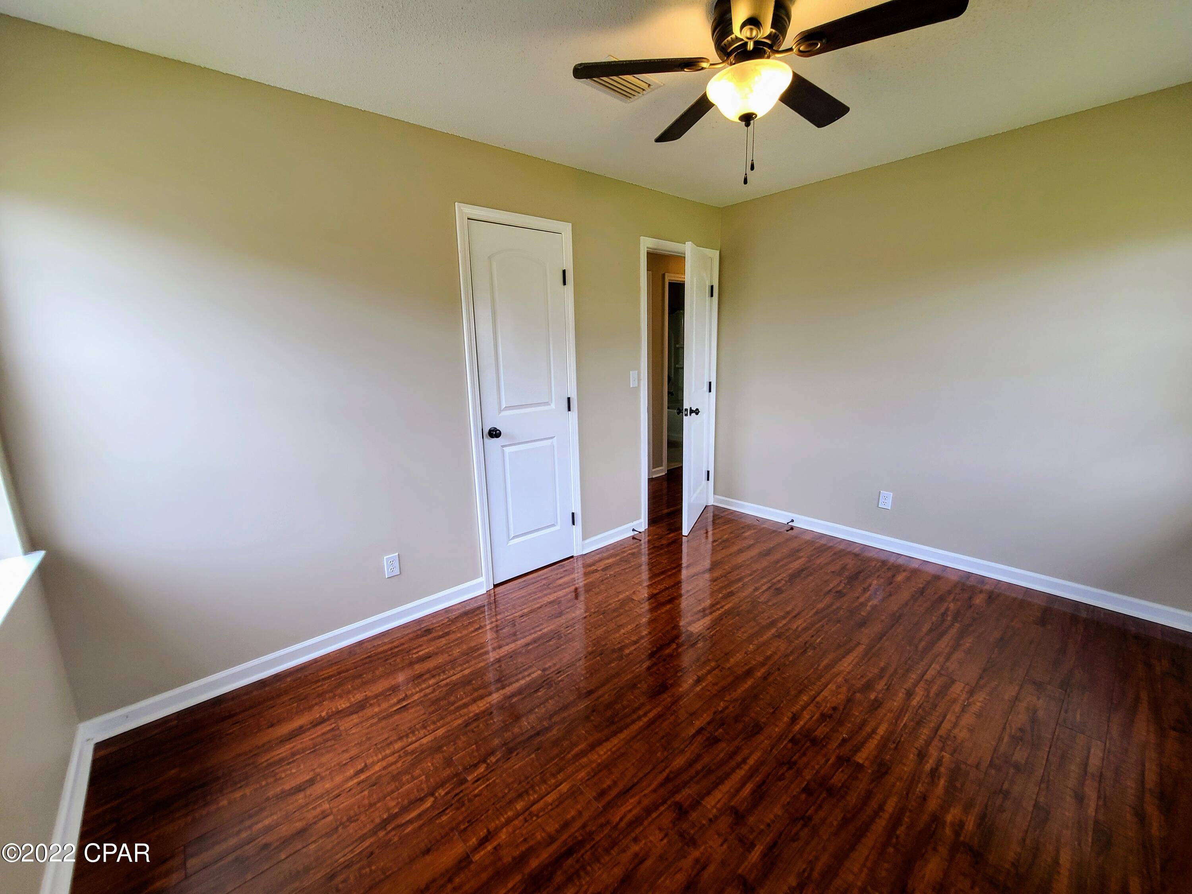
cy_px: 447
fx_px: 448
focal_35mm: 13
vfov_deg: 89.9
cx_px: 596
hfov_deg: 106.2
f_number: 2.2
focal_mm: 2.2
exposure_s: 1/120
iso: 100
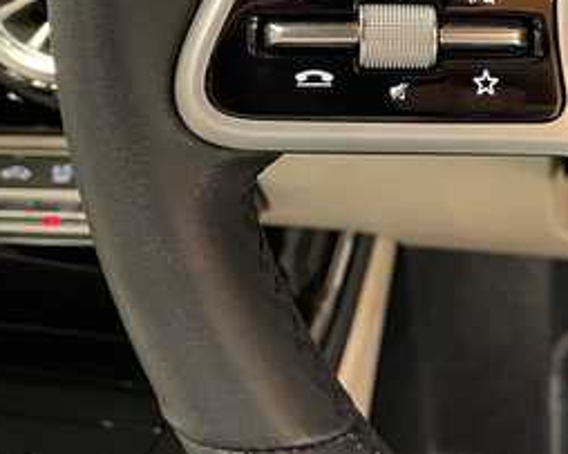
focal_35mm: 64
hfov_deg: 29.4
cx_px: 382
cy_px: 22
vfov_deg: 23.1
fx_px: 1075
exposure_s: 1/30
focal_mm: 4.2
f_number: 1.6
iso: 800
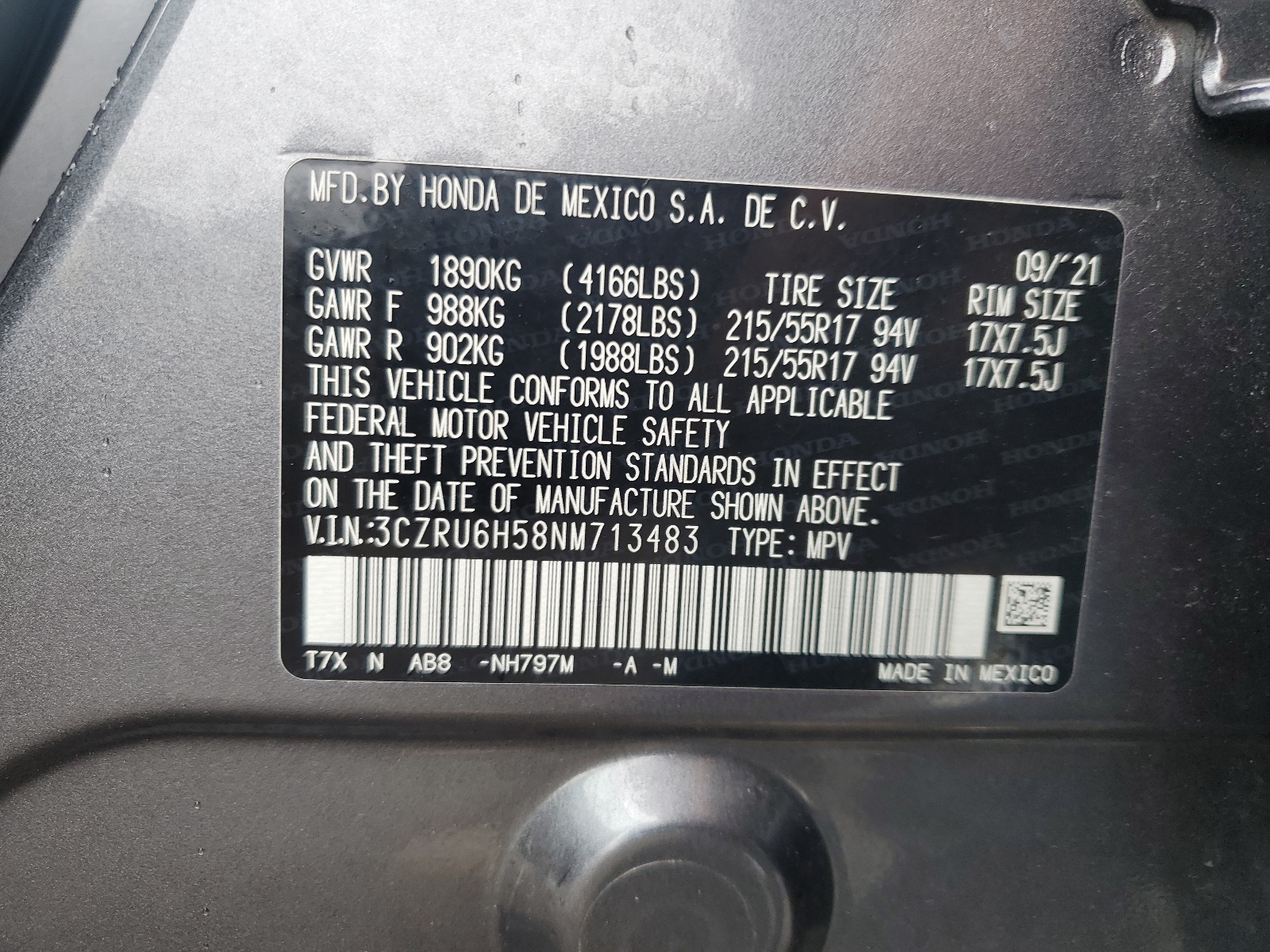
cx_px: 635
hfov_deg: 67.3
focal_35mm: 26
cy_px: 476
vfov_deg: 53.1
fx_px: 954
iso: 52
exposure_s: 1/60.2
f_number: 1.5
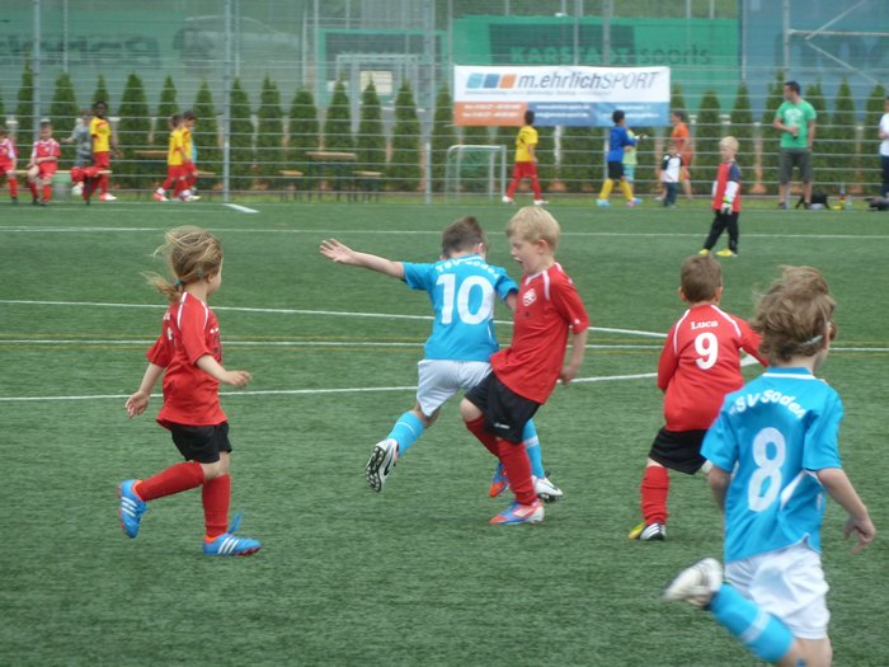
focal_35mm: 300
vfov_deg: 5.0
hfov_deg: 6.6
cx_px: 444
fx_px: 7705
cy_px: 334
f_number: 4.9
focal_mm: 49.2
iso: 200
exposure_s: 1/250
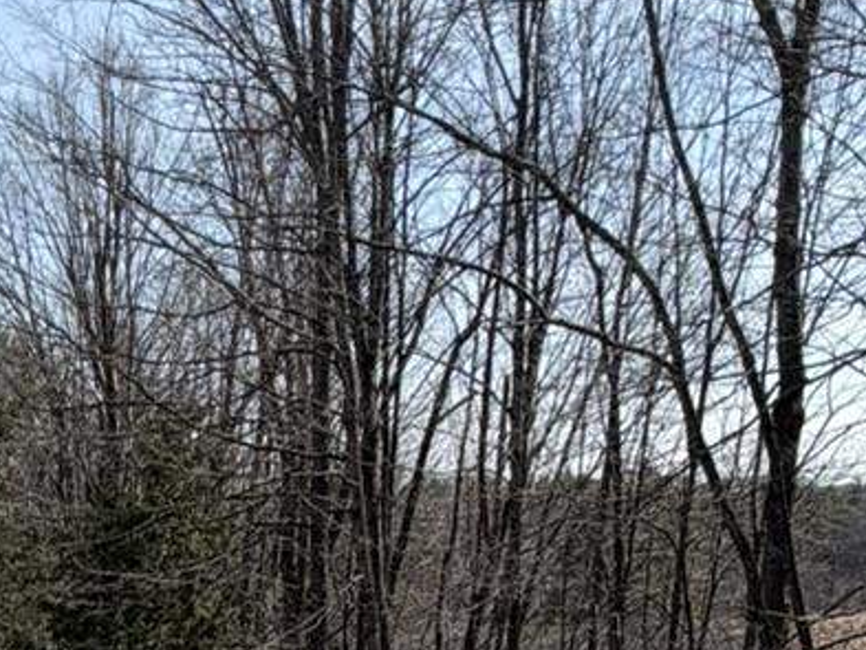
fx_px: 1827
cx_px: 90
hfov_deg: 25.8
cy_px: 1099
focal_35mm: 73
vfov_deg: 17.2
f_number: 2.2
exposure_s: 1/789
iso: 20
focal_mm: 2.22
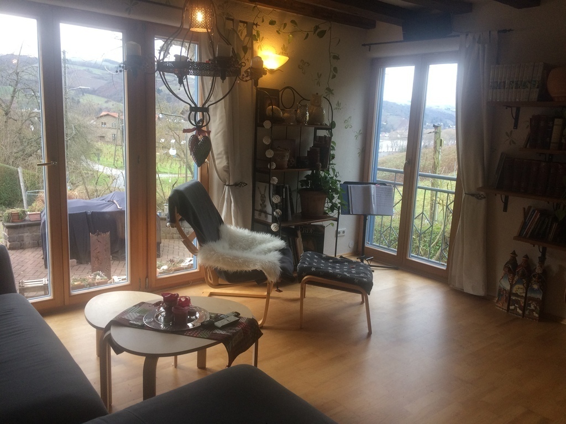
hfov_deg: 61.7
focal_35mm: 29
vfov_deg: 48.2
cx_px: 283
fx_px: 474
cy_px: 212
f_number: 2.2
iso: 64
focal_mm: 4.15
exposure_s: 1/100
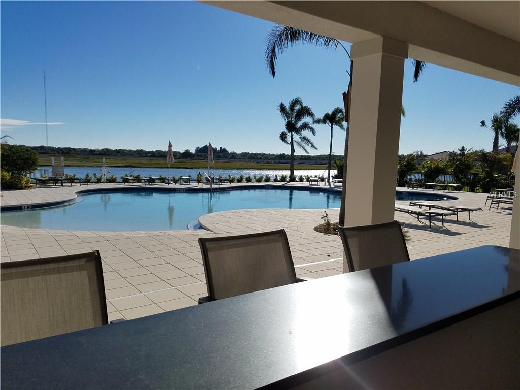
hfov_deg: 67.3
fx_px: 391
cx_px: 260
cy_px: 195
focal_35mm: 26
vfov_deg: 53.1
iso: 50
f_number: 1.7
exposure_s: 1/7504
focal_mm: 4.2
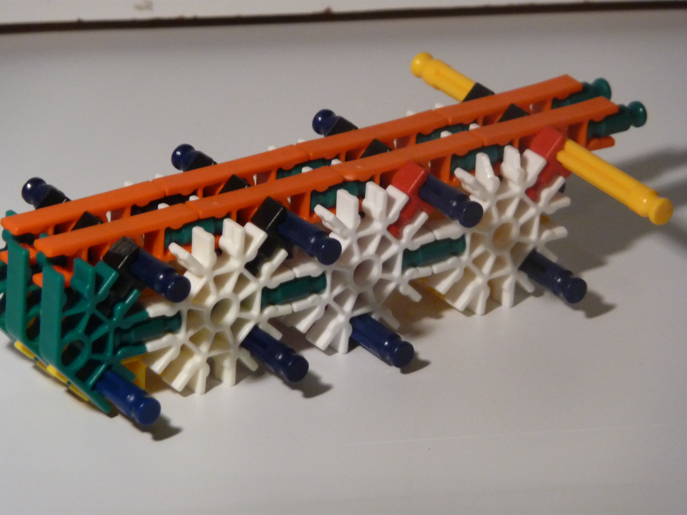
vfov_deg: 5.8
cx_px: 344
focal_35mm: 256
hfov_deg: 7.7
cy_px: 258
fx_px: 5081
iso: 400
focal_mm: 44
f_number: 4.9
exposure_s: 1/30
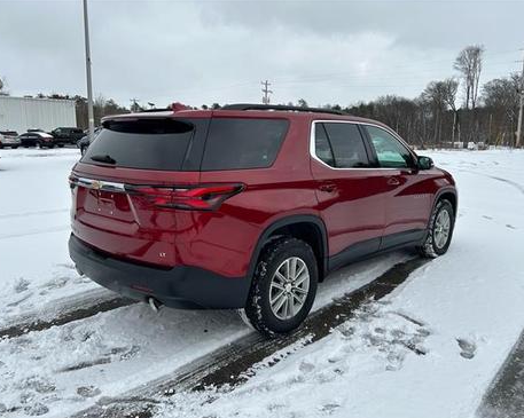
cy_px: 212
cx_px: 253
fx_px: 434
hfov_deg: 62.2
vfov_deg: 51.5
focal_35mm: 28
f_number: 1.5
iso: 50
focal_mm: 5.7
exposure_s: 1/6211
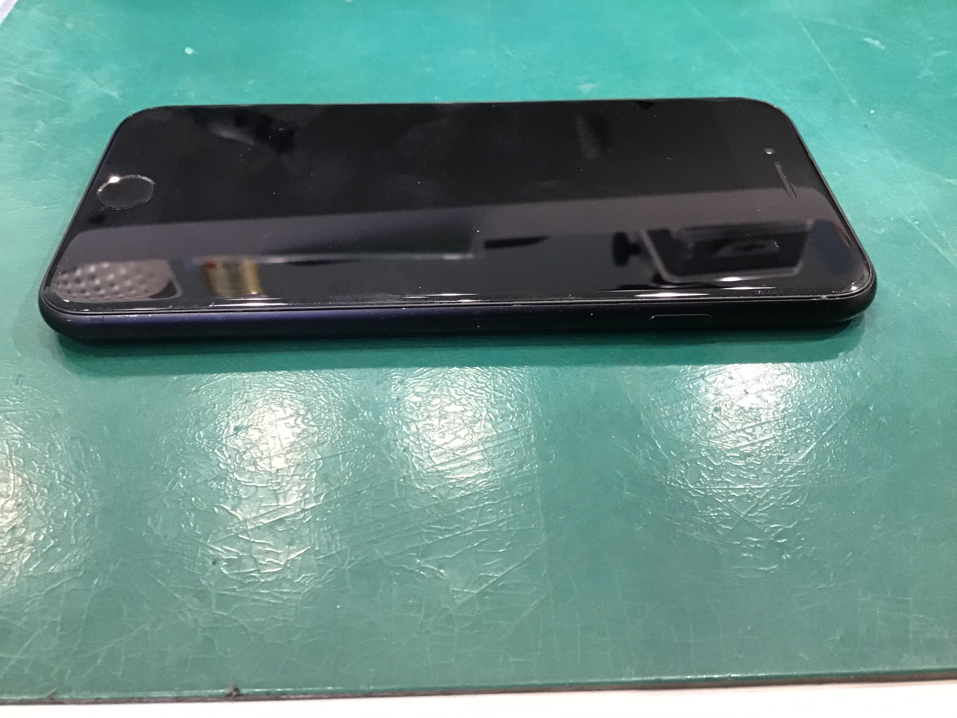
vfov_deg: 45.4
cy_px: 359
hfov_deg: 58.4
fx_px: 857
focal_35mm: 31
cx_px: 478
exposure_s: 1/33
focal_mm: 3.3
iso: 160
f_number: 2.4
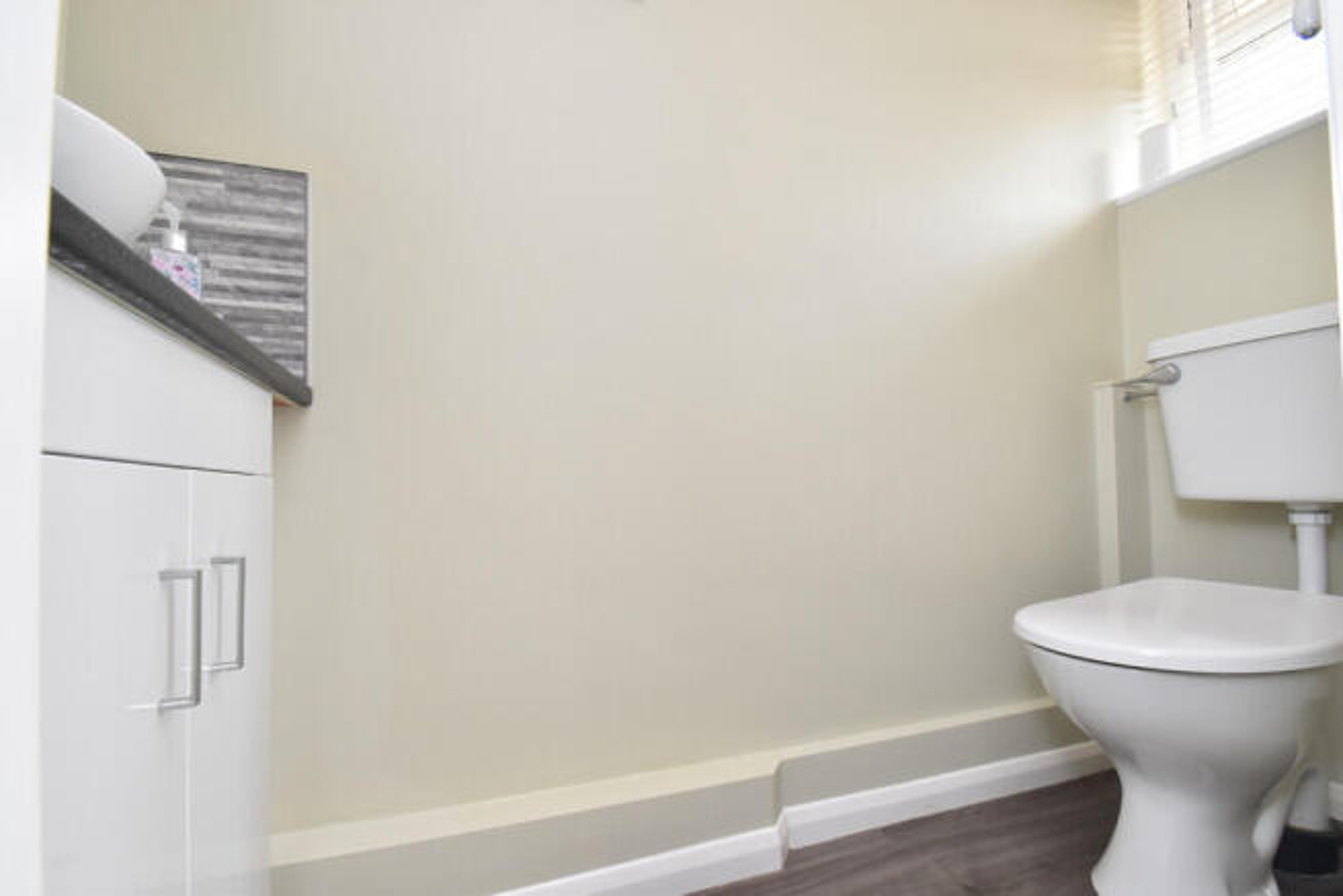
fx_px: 560
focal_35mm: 15
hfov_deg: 100.4
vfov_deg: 77.4
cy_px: 448
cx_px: 672
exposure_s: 1/60
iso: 900
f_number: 10
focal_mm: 10
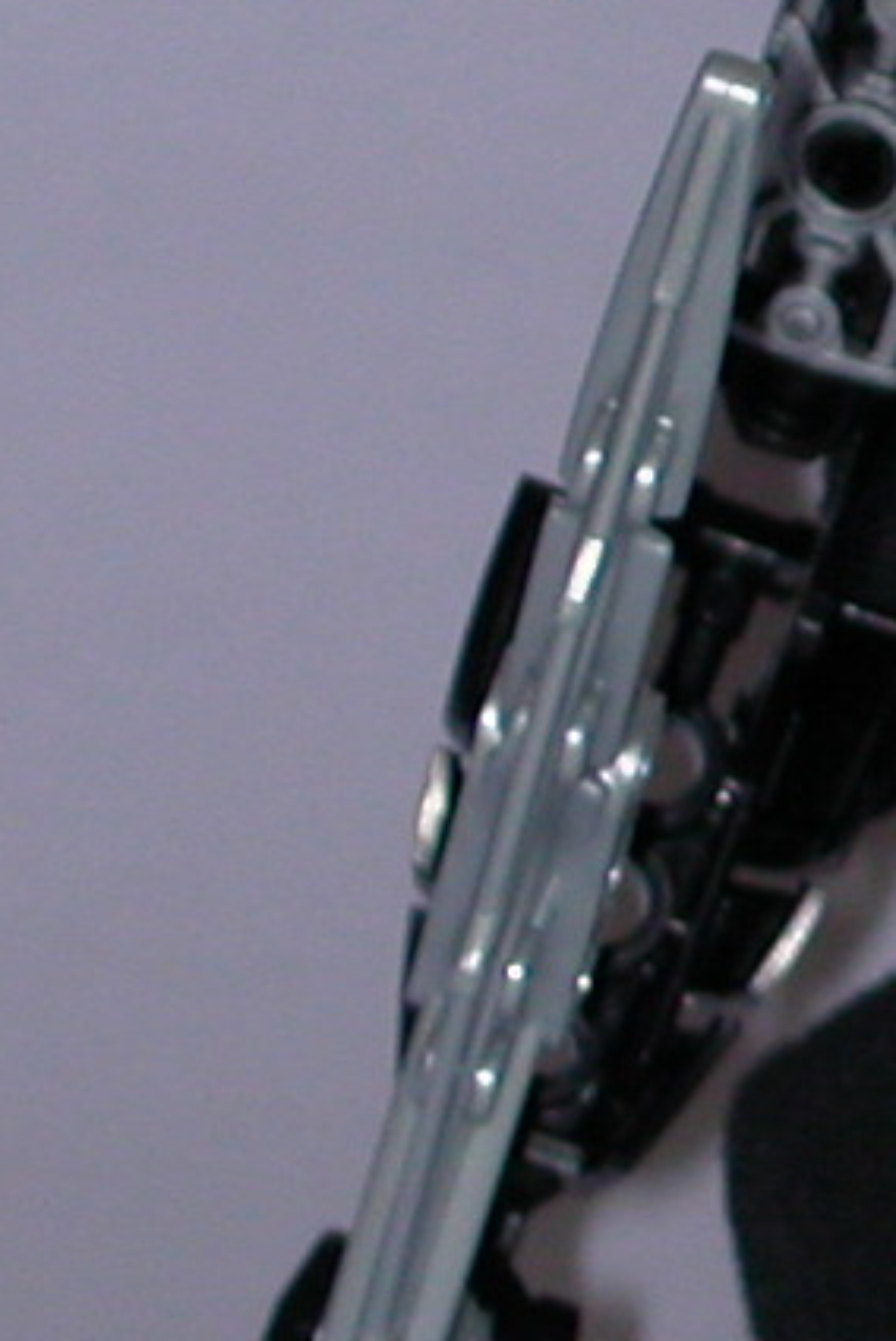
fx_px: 13417
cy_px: 786
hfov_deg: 3.8
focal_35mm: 360
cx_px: 2215
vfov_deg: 5.7
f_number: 4.4
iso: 100
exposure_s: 1/59.9
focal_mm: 14
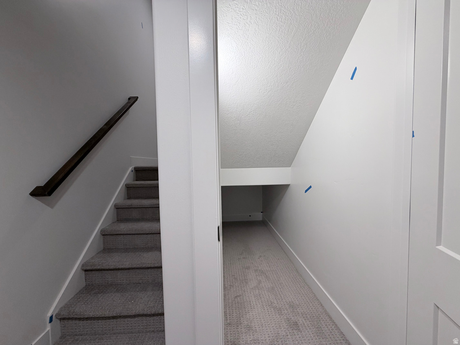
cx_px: 230
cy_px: 172
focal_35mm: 14
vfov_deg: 85.7
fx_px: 186
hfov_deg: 102.1
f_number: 2.2
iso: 160
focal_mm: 2.22
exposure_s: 1/120
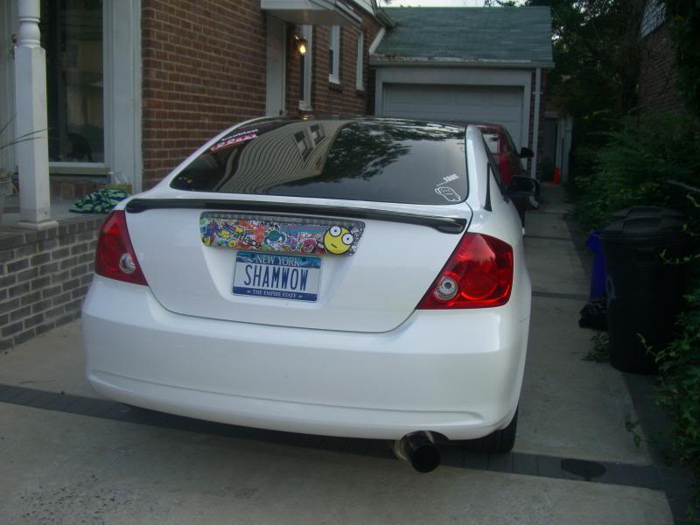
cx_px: 350
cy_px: 262
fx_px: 768
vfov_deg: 37.7
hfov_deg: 49.0
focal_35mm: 38
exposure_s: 1/200
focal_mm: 7.9
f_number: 2.8
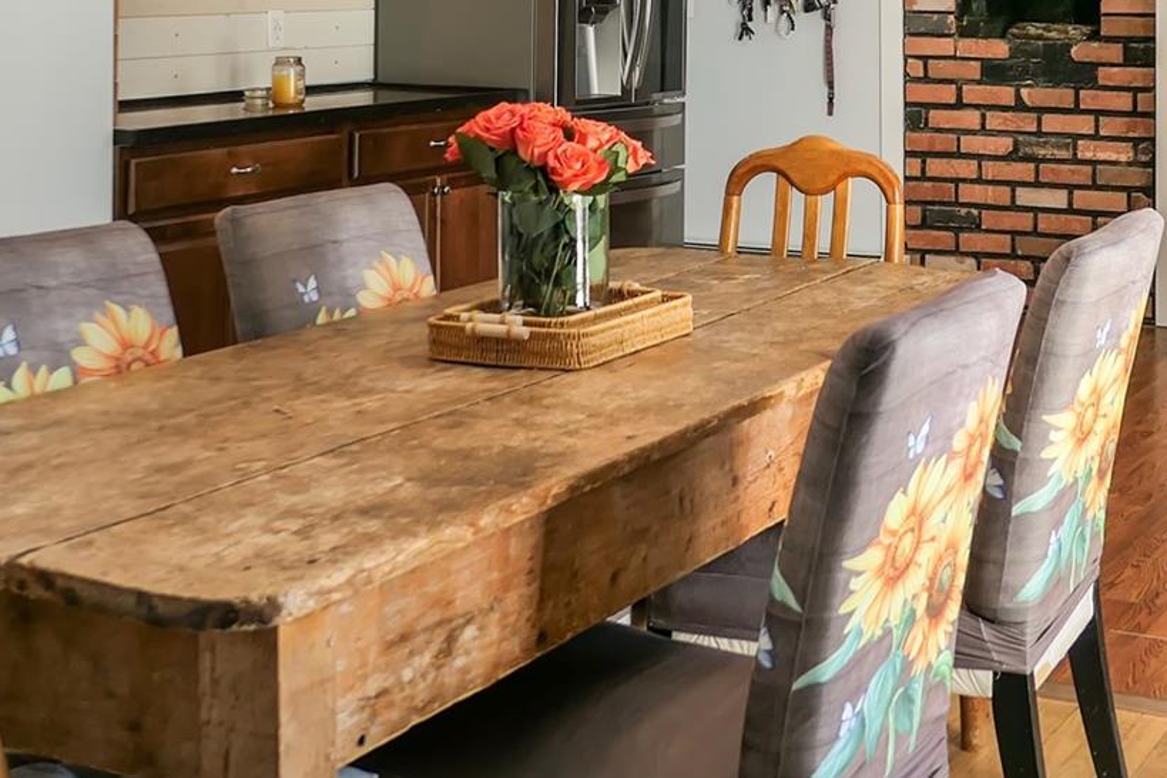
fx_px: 1945
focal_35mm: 60
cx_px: 648
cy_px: -31
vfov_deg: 21.7
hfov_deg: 33.4
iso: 125
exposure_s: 1/125
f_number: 2
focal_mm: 8.8
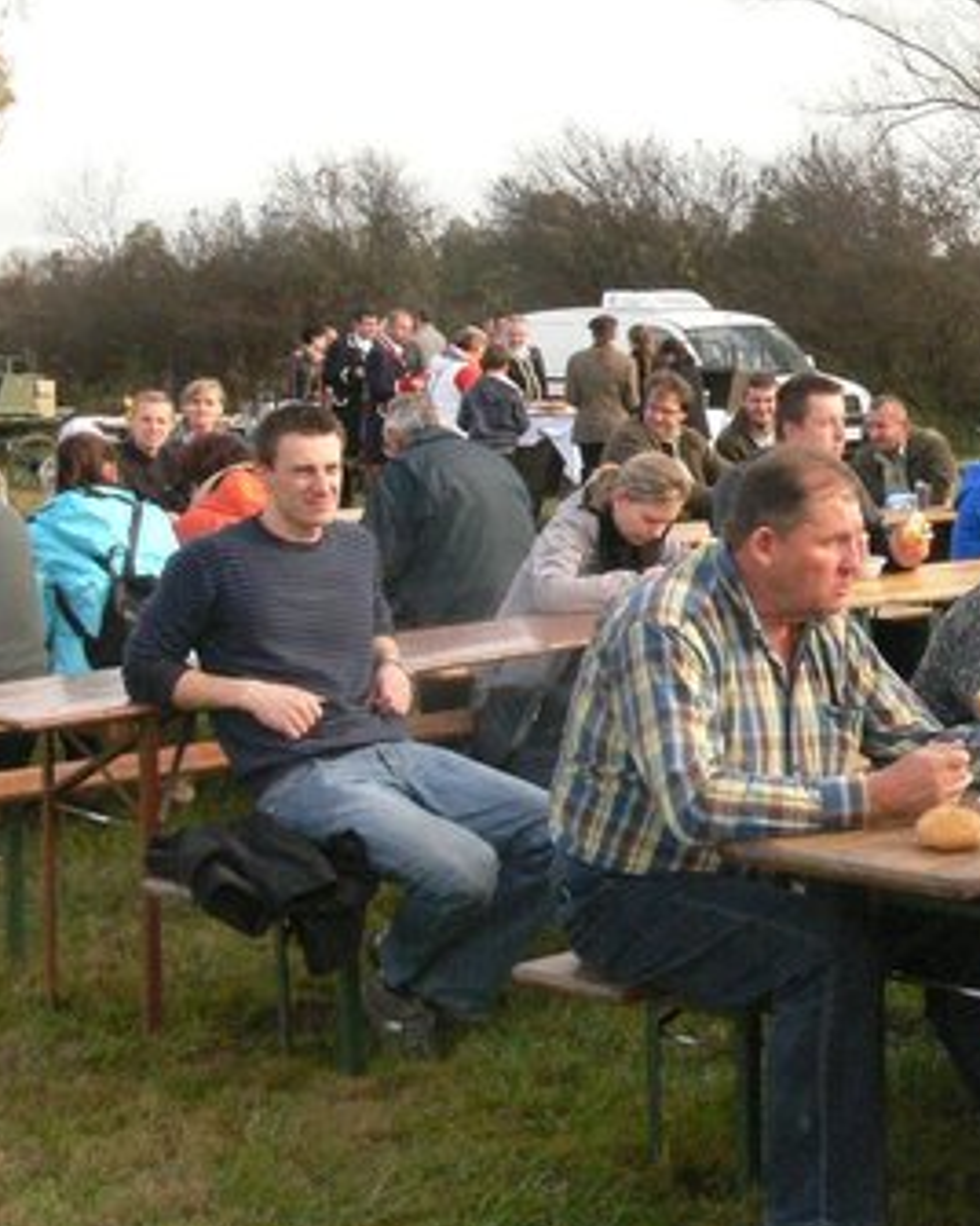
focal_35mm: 70
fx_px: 2538
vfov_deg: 27.1
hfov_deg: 20.7
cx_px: 1115
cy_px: 474
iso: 400
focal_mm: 7.8
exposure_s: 1/400
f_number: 6.3
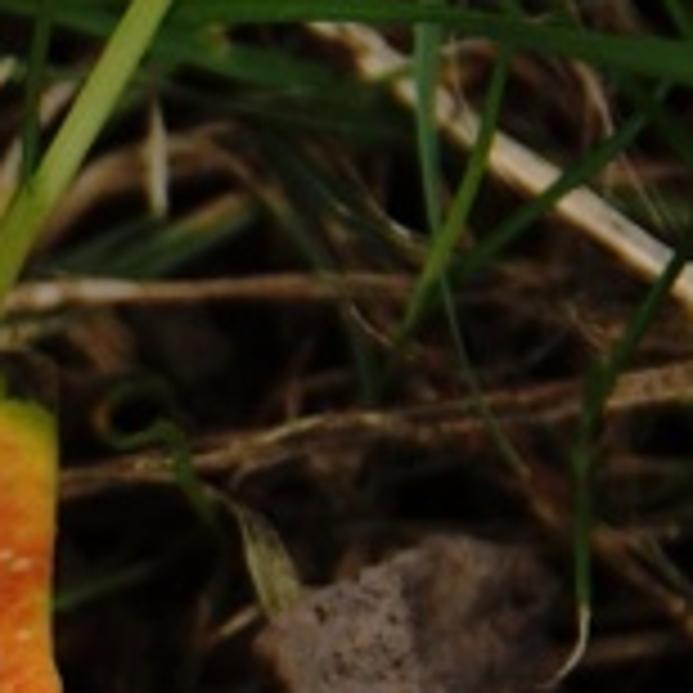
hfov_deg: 2.0
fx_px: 19252
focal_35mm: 850
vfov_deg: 2.1
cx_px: -1228
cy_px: 886
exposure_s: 1/160
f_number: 9
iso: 400
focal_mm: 100
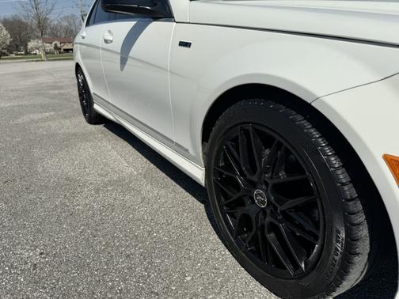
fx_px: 277
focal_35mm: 24
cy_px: 150
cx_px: 200
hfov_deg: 71.6
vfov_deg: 56.8
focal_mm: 6.86
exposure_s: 1/10417
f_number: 1.78
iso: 80
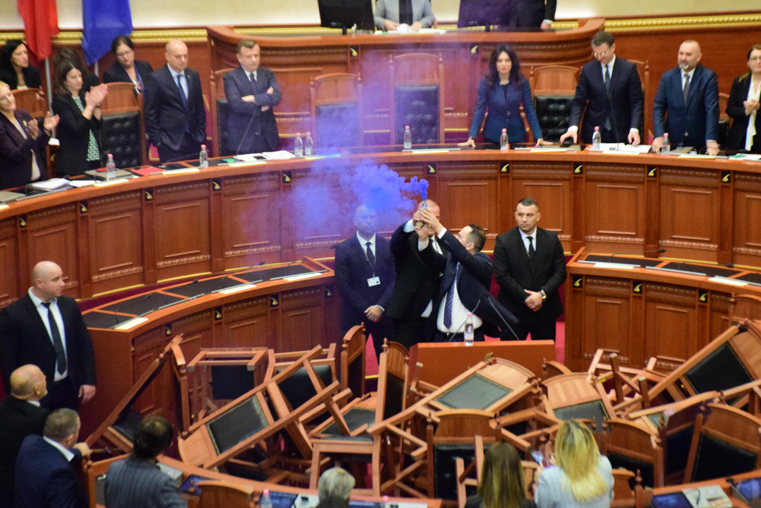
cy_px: 235
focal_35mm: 118
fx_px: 2495
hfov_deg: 17.3
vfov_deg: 11.6
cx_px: 418
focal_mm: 70
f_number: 5.6
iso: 6400
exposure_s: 1/80
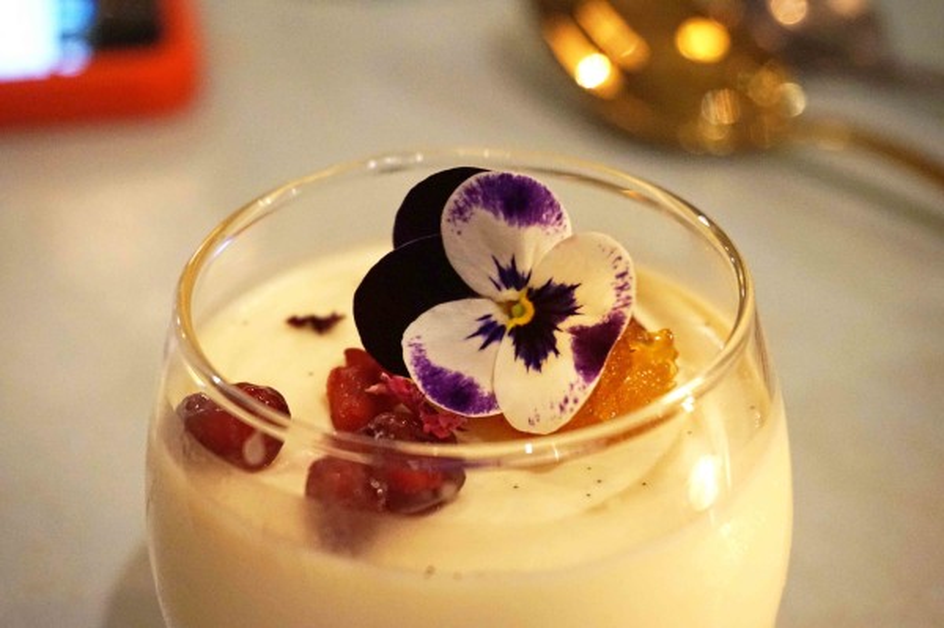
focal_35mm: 66
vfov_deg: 20.6
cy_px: 314
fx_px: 1729
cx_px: 472
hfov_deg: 30.5
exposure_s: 1/30
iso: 3200
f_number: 5.6
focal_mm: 44
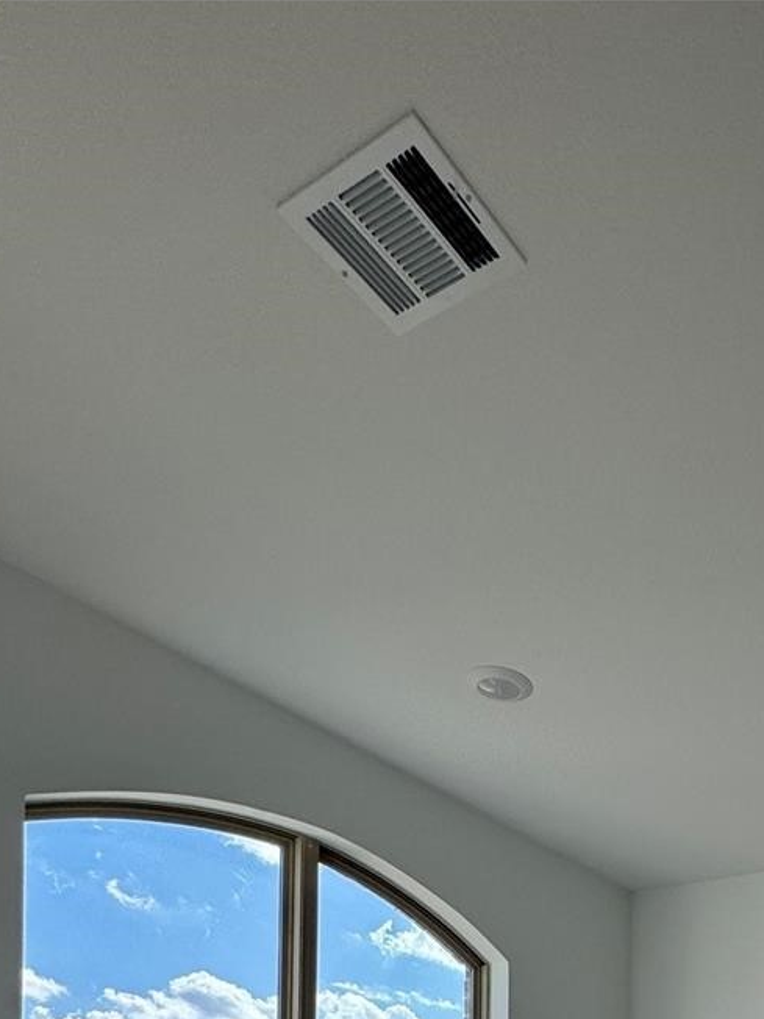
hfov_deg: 38.4
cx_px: 755
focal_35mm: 33
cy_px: 1199
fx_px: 971
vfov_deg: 40.5
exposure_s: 1/379
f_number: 2.2
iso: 40
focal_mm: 2.22
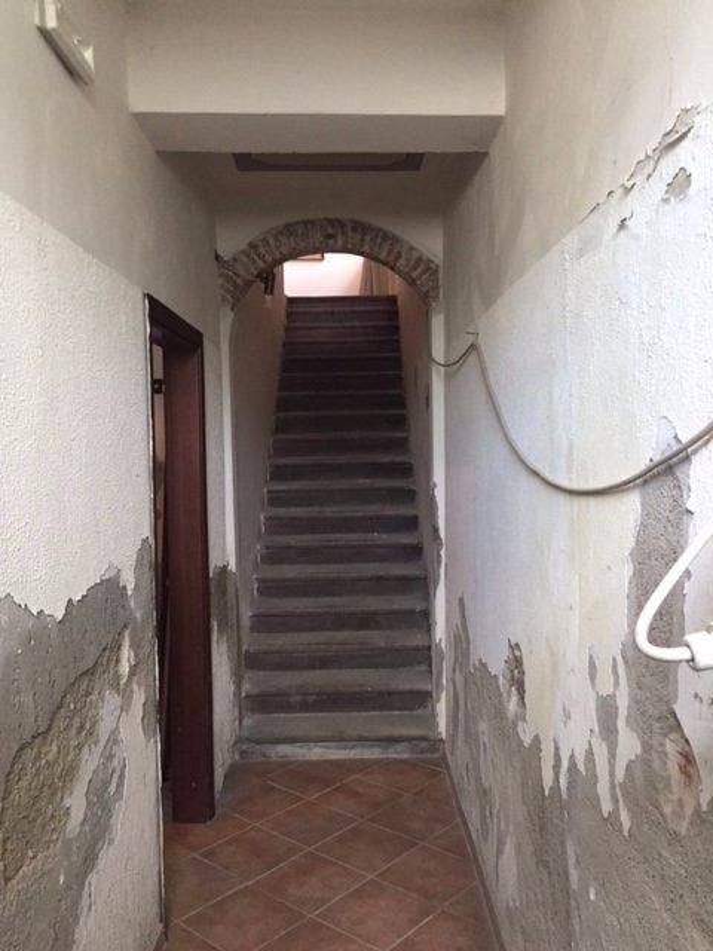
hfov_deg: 48.2
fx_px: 796
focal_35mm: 29
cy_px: 476
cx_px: 356
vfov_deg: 61.7
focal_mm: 4.15
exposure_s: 1/33
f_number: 2.2
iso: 250
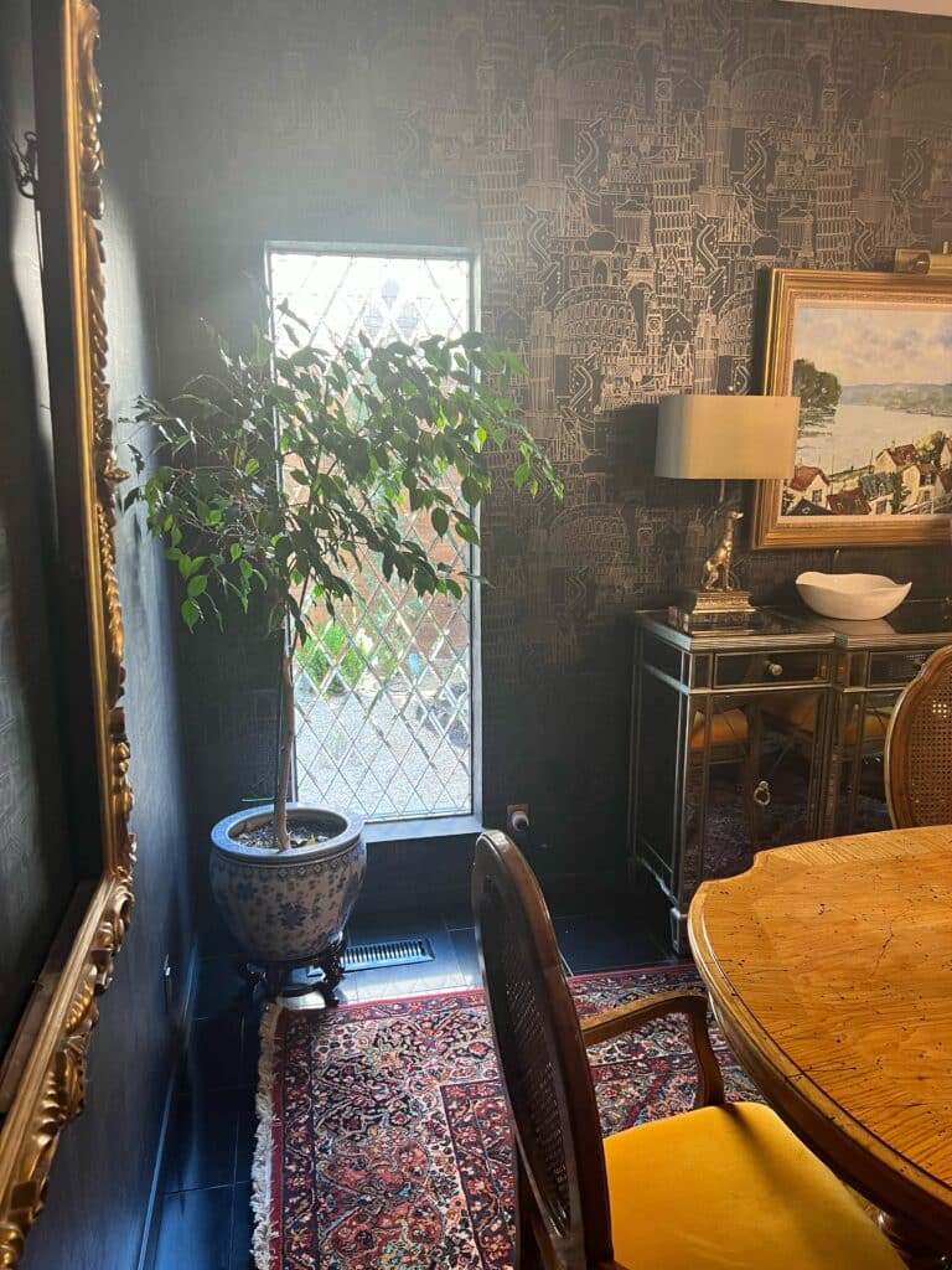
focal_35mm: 26
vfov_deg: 67.3
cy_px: 635
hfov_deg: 53.1
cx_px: 476
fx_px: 953
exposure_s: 1/60
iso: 125
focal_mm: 5.7
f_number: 1.5
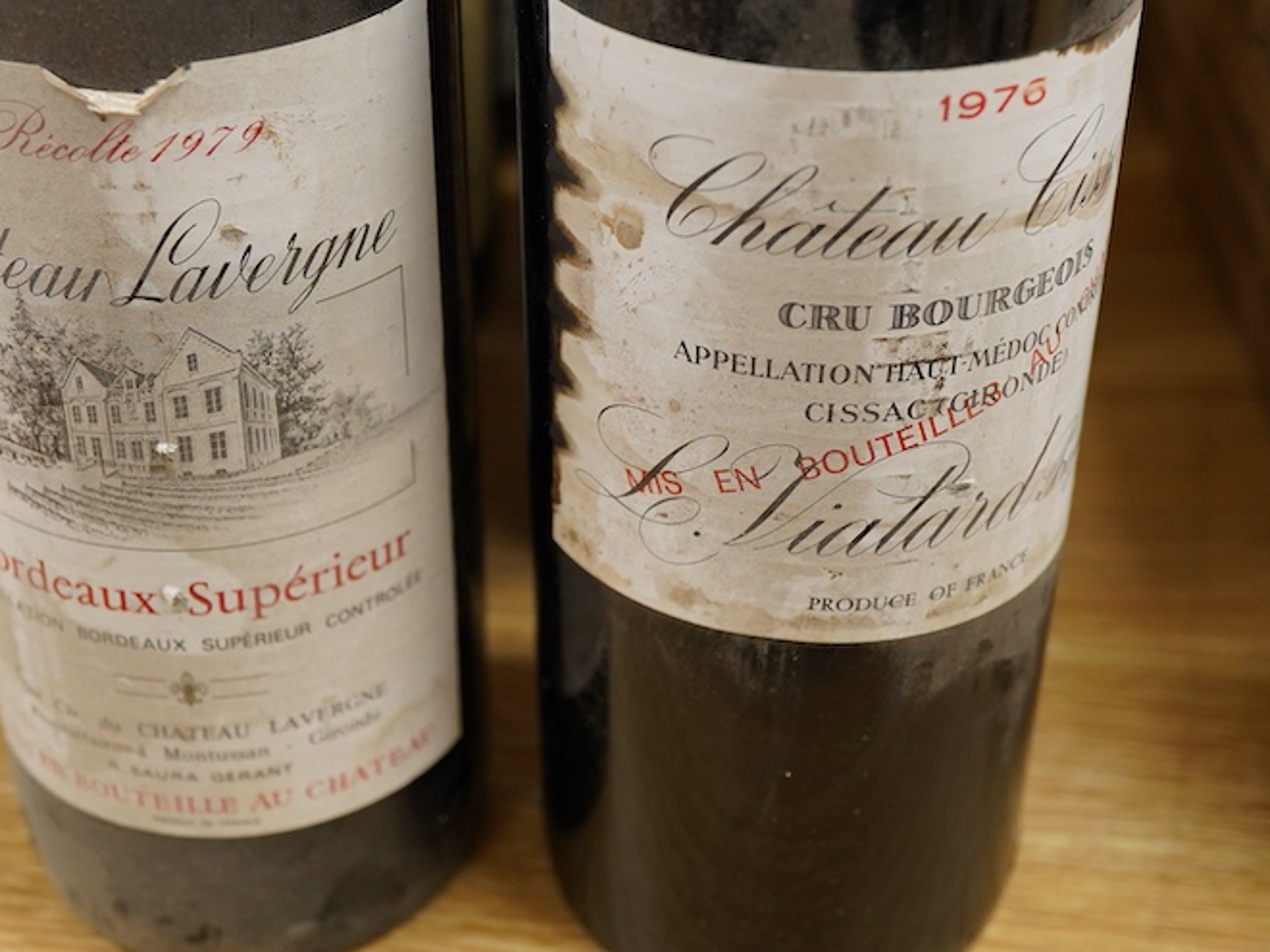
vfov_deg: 24.8
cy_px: 388
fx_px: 2165
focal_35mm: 59
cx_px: 562
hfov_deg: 32.7
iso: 1250
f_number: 7.1
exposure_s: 1/125
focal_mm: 30
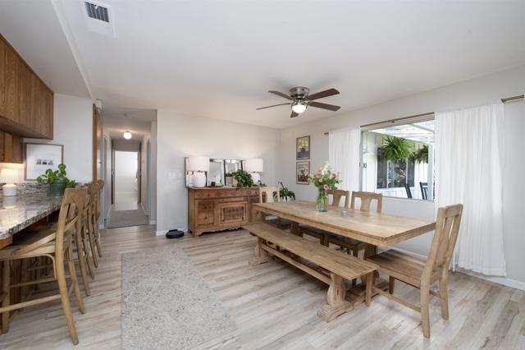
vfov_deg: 81.1
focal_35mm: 14
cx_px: 262
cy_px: 175
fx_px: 204
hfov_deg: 104.3
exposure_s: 1/80
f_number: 7.1
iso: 320
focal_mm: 14
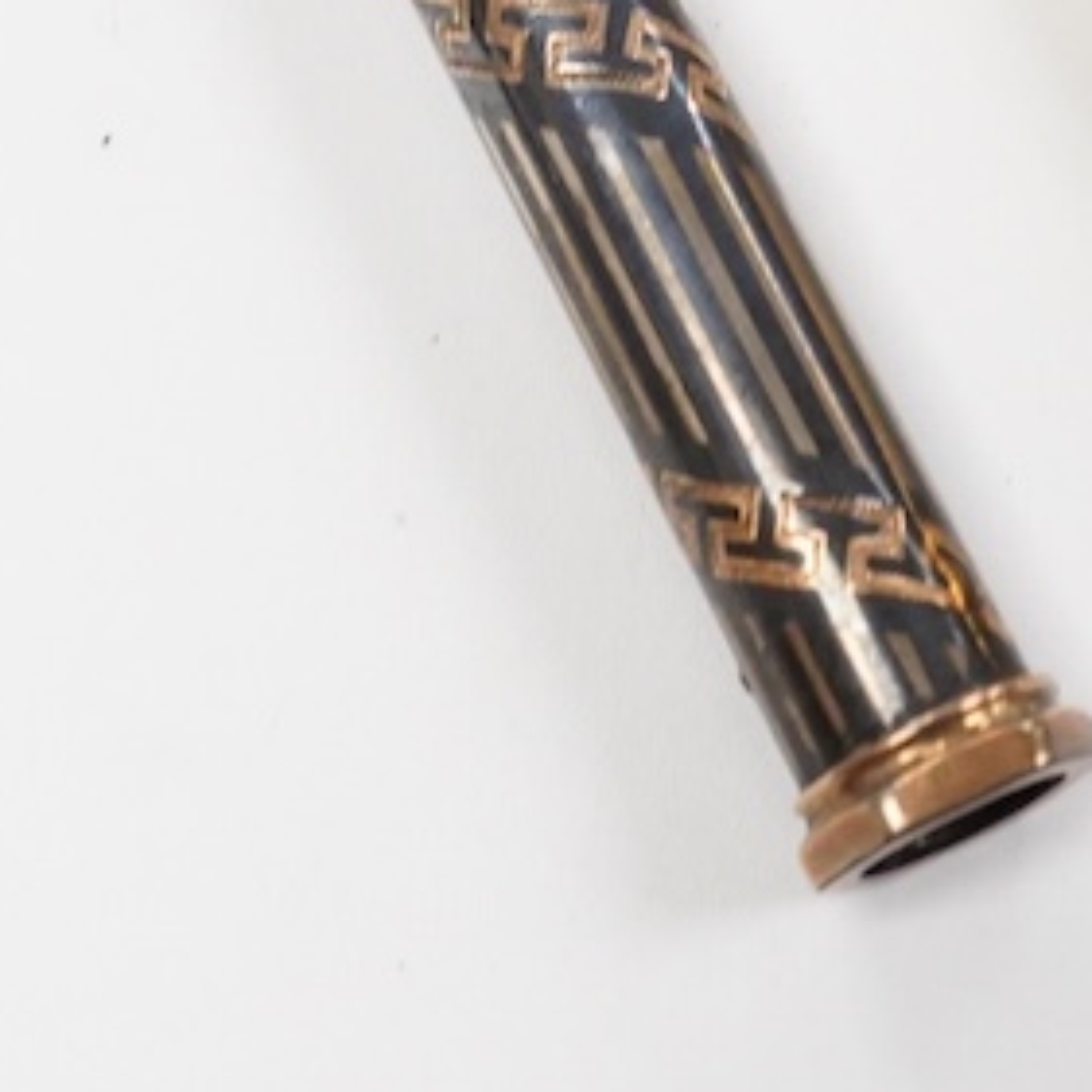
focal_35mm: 153
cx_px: 698
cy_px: -264
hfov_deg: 11.4
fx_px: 5461
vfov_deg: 11.2
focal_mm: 30
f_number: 11
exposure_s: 1/160
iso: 2500
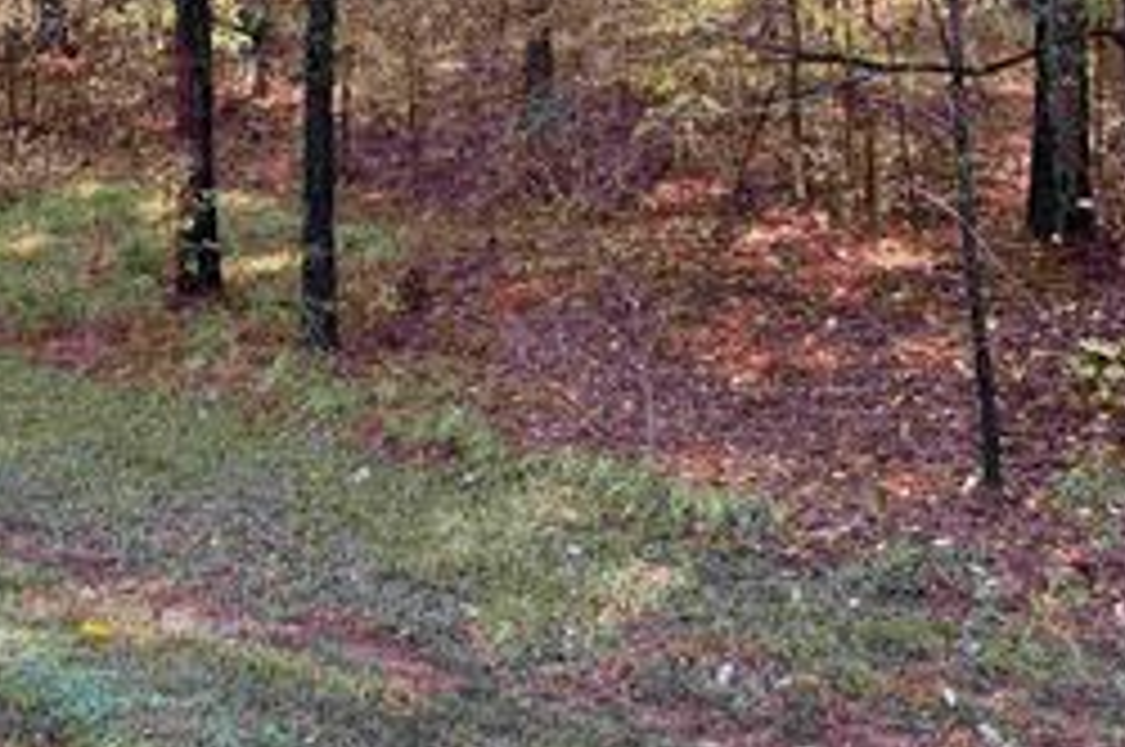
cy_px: -47
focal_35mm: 50
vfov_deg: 25.2
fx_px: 1560
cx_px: 572
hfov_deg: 39.6
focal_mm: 6.76
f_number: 1.78
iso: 64
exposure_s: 1/168
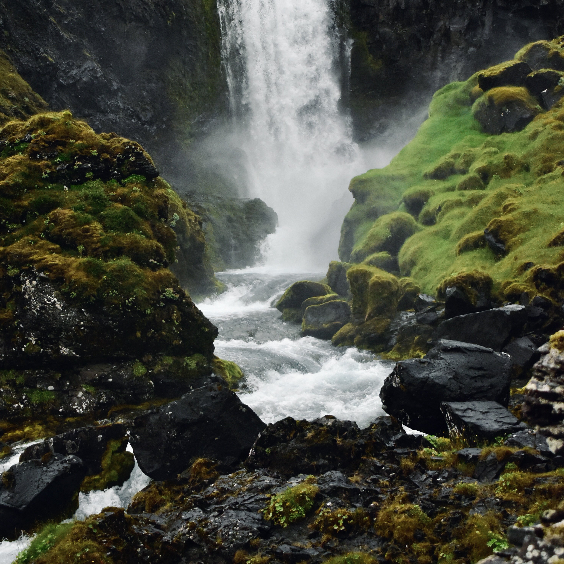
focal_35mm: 62
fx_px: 1143
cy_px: 170
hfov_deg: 27.7
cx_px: 281
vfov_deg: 27.5
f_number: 4.5
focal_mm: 32
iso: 3600
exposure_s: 1/3200
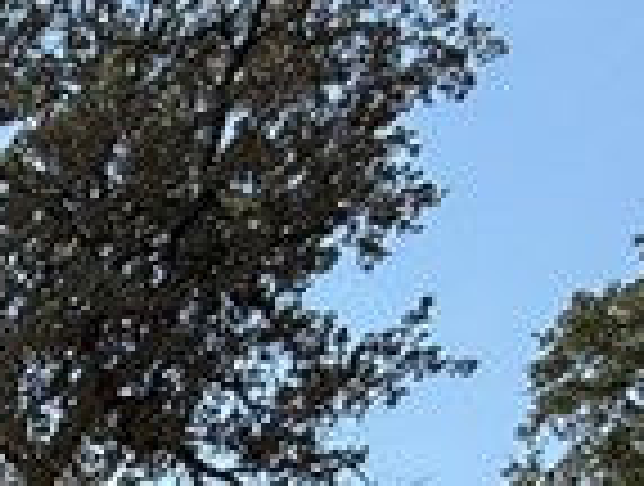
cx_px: -712
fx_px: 1865
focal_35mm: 100
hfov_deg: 15.1
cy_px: 1278
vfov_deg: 11.4
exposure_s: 1/955
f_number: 2.2
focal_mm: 2.22
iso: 20
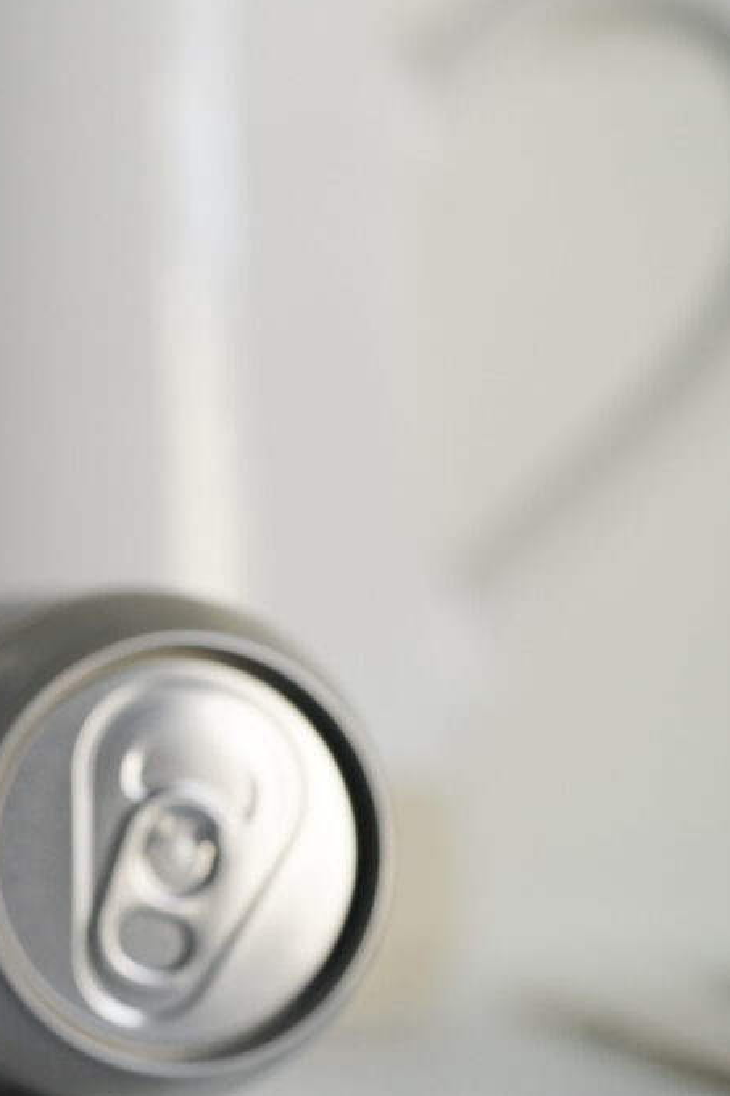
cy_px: 577
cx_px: -163
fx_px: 4838
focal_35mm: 159
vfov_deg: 12.9
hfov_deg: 8.5
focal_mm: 90
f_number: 4
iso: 800
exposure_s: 1/400
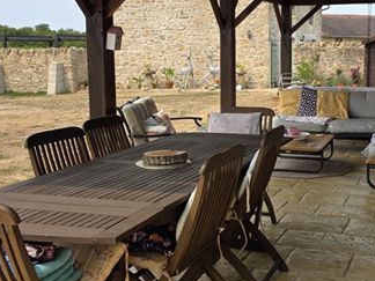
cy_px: 111
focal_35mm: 50
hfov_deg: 37.5
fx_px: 542
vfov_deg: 29.0
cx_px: 268
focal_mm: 6.3
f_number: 1.7
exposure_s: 1/3075
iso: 80
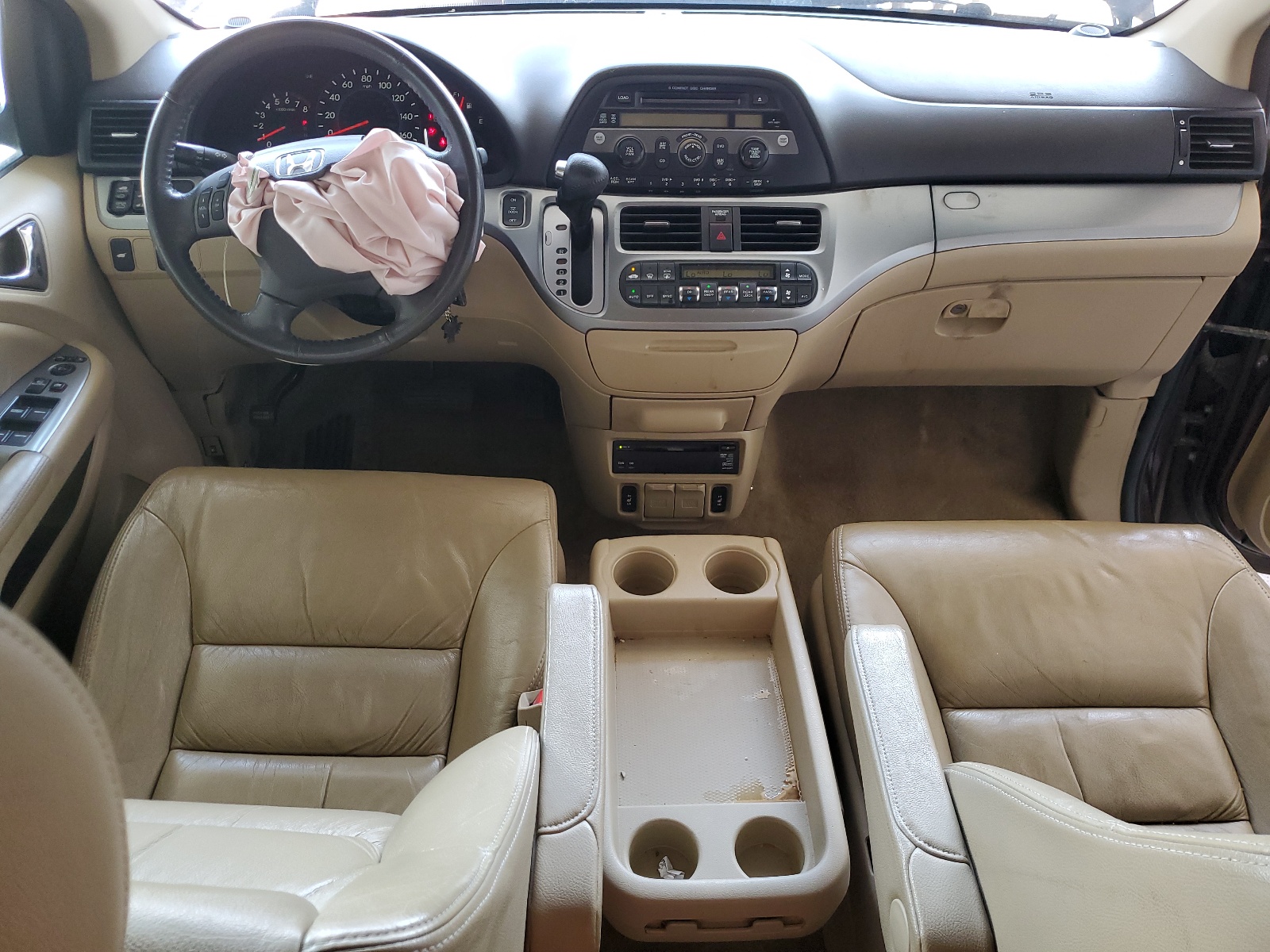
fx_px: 954
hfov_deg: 67.3
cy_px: 476
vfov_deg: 53.1
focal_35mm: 26
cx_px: 635
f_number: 1.5
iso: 86
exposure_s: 1/60.2
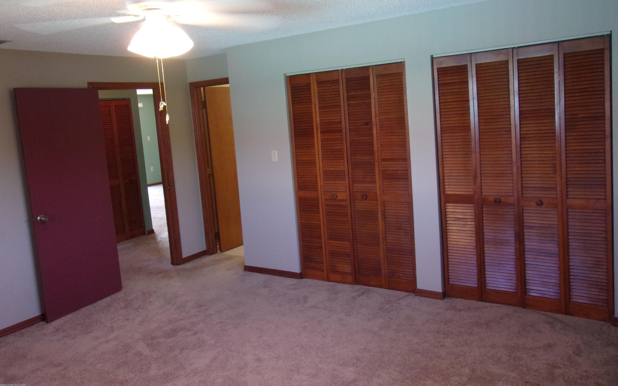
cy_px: 165
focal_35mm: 29
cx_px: 311
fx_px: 488
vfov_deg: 43.0
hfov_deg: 64.6
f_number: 3
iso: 200
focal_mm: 4.9
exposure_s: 1/34
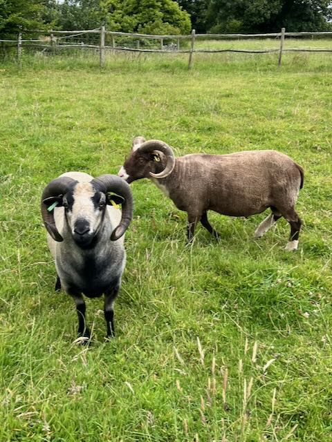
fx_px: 332
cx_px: 166
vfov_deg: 67.3
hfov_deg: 53.1
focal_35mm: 26
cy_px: 221
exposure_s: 1/967
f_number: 1.6
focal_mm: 5.1
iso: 50
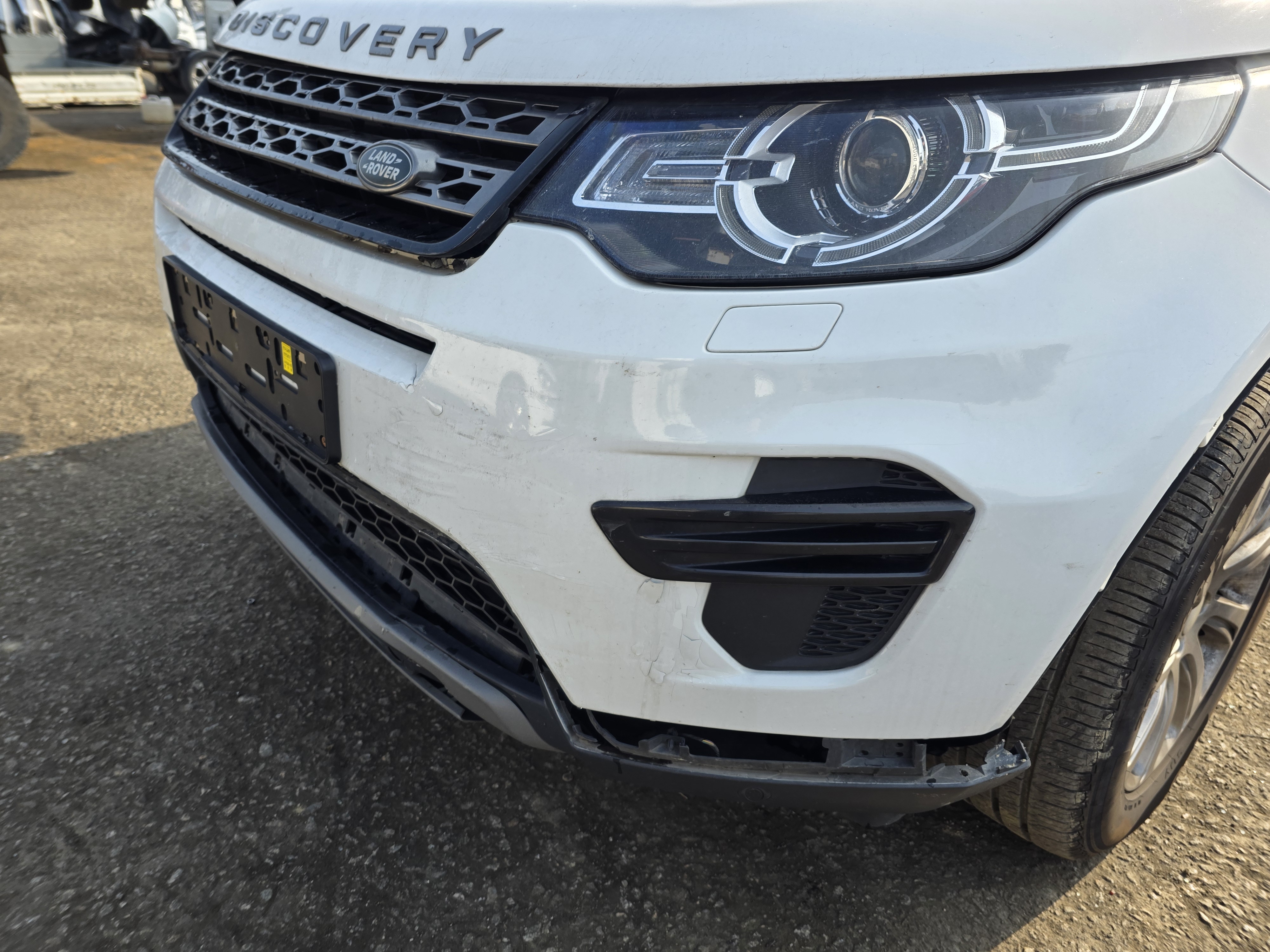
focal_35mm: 23
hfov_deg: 73.9
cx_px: 635
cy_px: 476
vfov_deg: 58.9
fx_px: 844
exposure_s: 1/1433
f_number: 1.7
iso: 80
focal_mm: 6.3
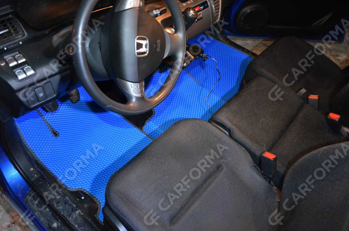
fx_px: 290
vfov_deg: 43.4
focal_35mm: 30
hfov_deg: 62.0
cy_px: 116
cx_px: 174
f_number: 3.8
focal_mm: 20
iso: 3200
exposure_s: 1/6
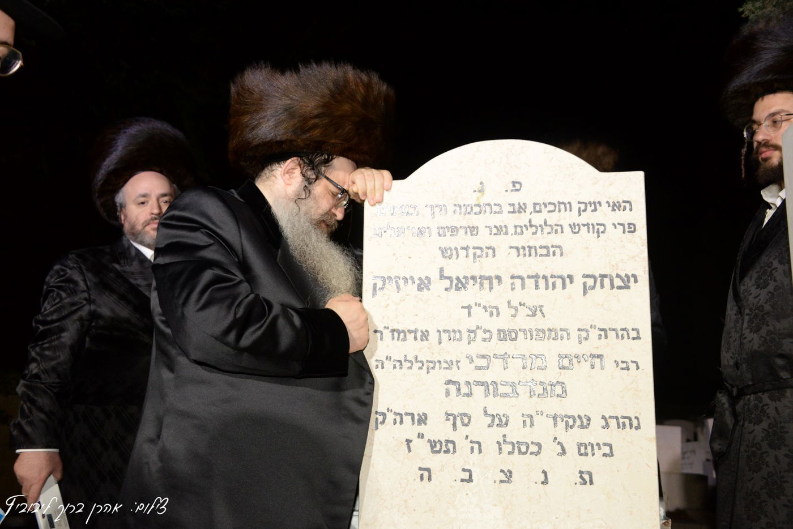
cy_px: 264
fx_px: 837
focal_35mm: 38
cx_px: 396
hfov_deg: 50.7
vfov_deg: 35.1
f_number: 5
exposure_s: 1/60
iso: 2500
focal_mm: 38
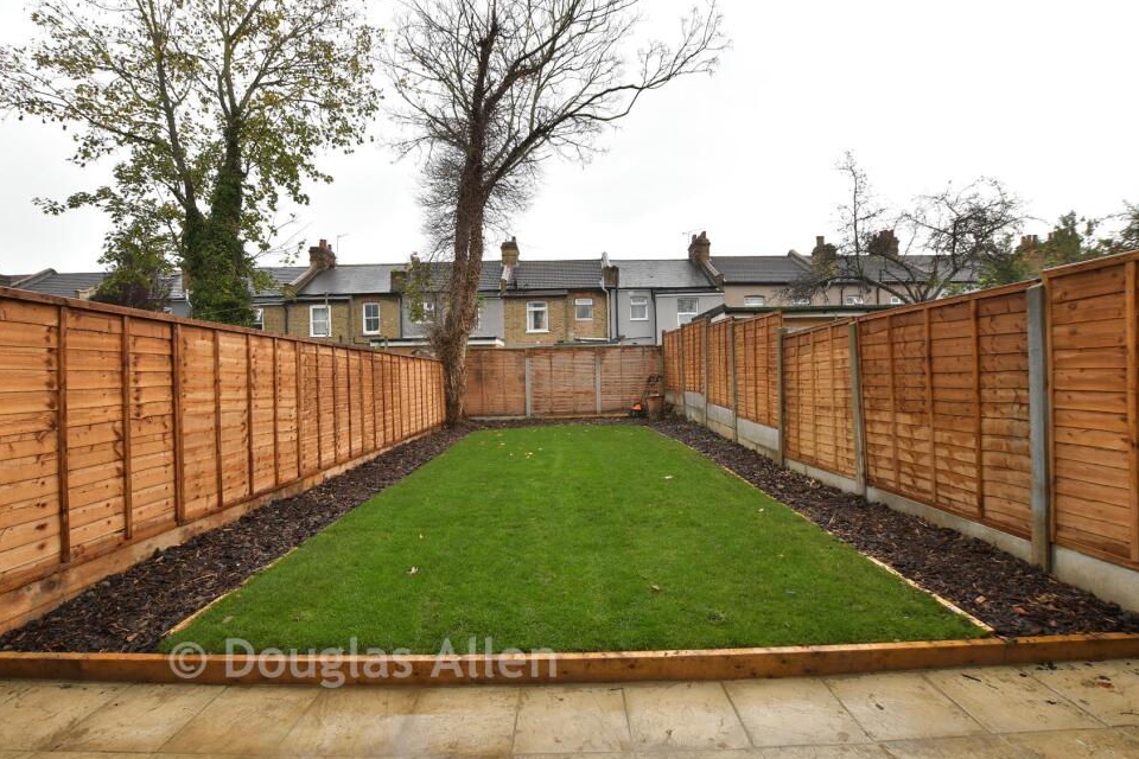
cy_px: 381
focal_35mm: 16
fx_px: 506
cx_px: 564
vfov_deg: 73.7
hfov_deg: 96.7
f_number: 8
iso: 250
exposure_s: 1/20
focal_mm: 10
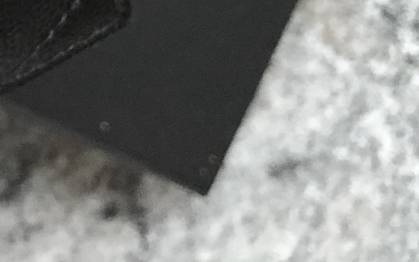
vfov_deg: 8.9
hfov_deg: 13.9
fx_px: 1564
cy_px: -312
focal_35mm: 137
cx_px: -291
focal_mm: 4
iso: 64
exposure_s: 1/15
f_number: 1.8
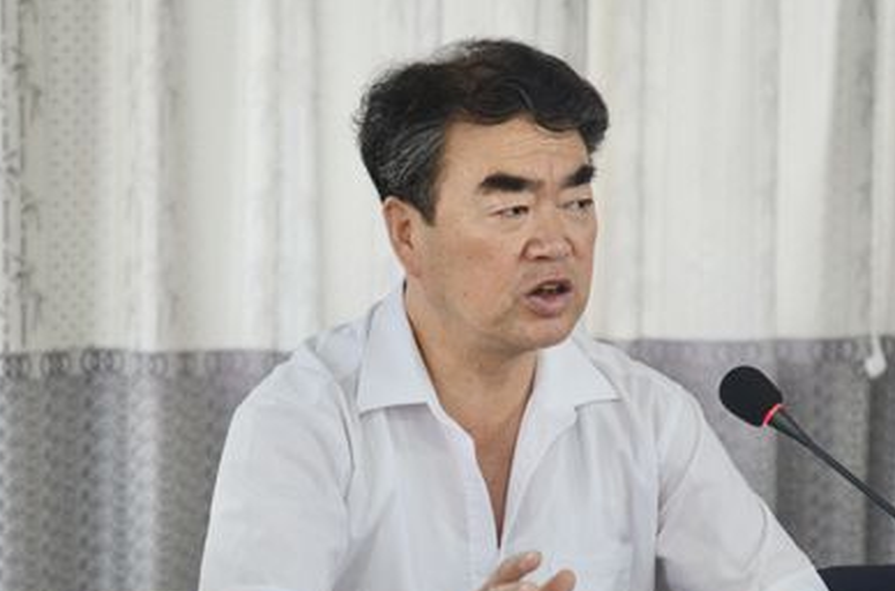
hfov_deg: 8.5
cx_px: 436
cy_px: 382
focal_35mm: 244
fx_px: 6041
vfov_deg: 5.6
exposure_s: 1/40
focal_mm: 105
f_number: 5.6
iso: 1000
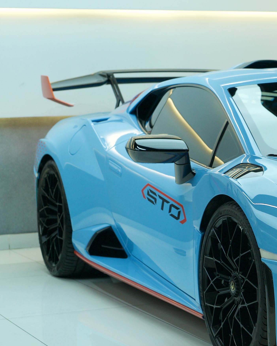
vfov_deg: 16.8
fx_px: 1168
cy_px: 224
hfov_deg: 13.0
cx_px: 366
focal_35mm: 114
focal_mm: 50
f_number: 4.5
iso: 640
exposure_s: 1/125
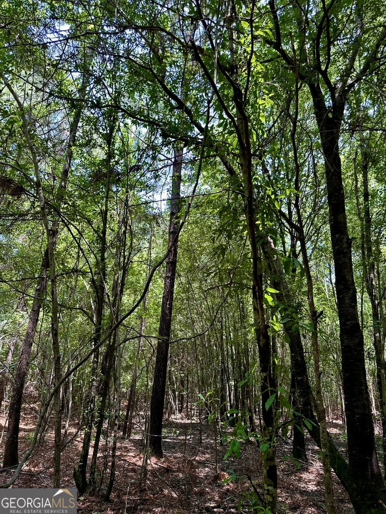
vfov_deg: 71.6
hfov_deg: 56.8
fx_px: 357
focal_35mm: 24
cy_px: 257
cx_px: 193
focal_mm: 6.86
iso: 50
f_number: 1.78
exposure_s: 1/123
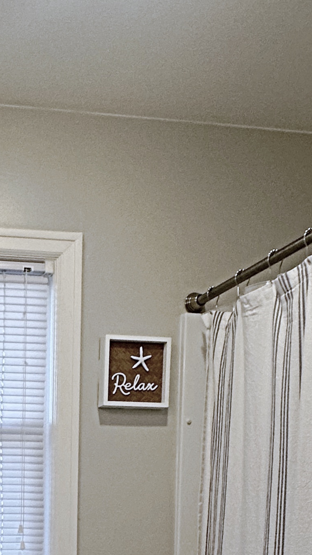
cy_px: 578
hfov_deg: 23.4
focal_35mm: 45
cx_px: -97
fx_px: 662
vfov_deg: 39.1
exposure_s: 1/120
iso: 125
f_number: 2.2
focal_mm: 2.22
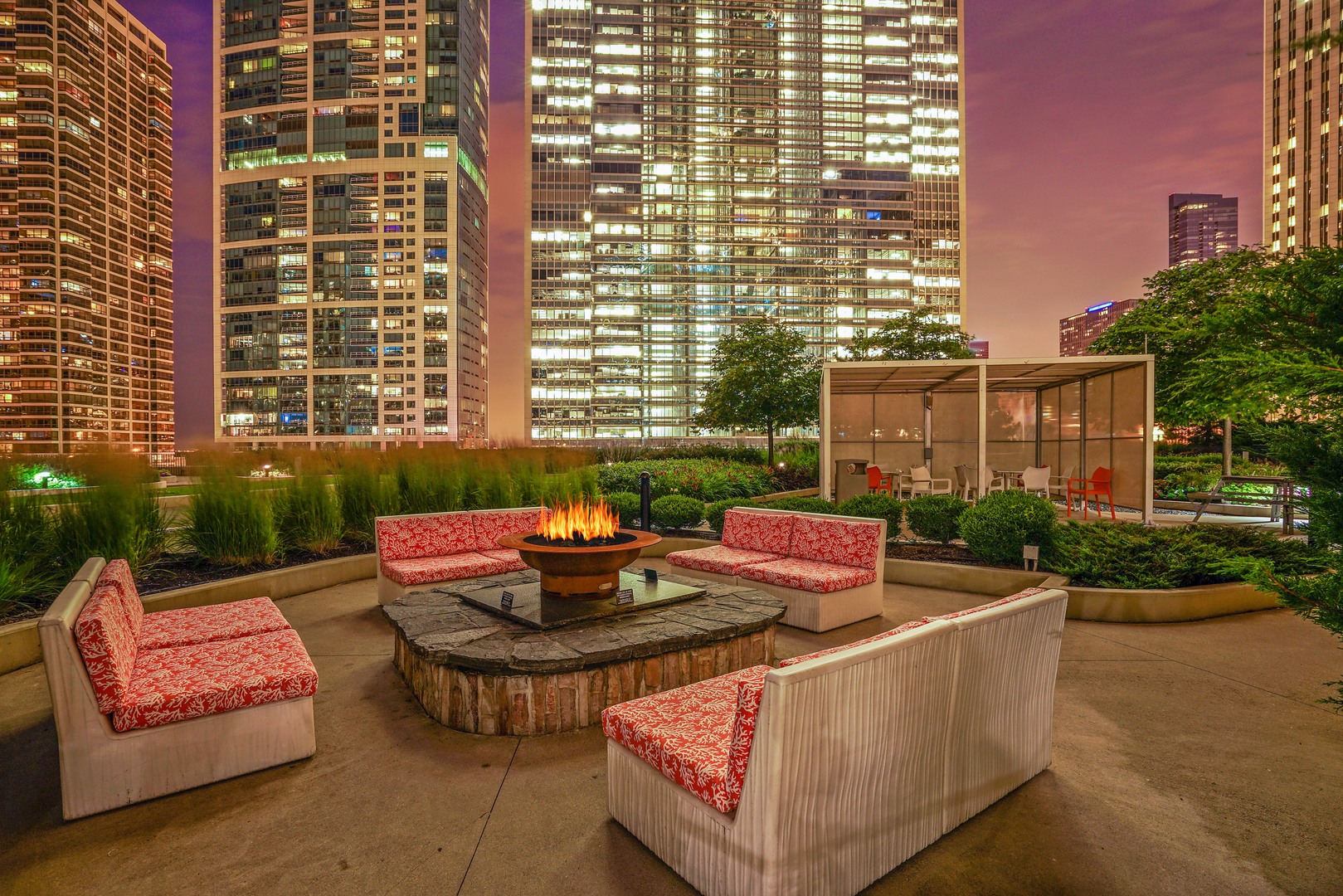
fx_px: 597
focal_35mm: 16
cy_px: 448
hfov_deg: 96.7
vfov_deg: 73.8
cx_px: 672
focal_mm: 16
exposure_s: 15
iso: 200
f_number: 8
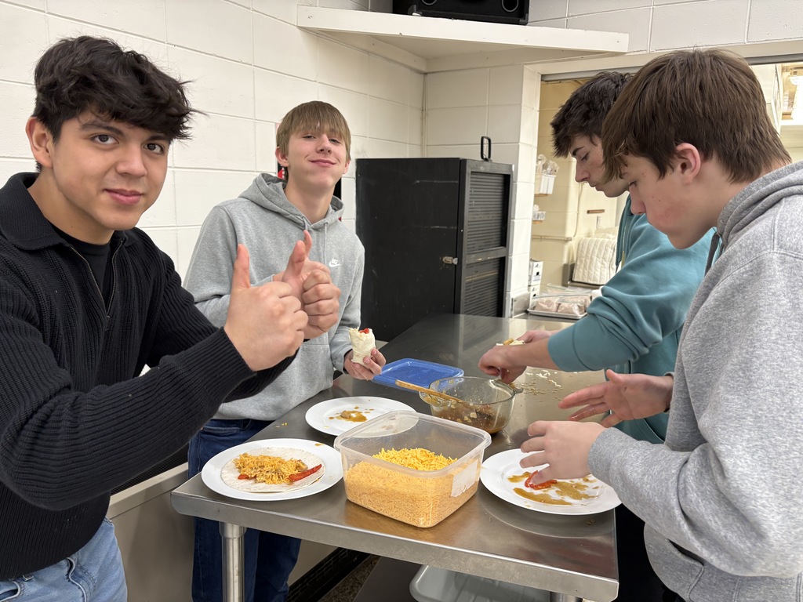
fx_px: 603
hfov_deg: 67.3
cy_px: 301
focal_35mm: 26
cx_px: 402
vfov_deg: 53.1
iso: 125
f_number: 1.6
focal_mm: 5.96
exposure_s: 1/60
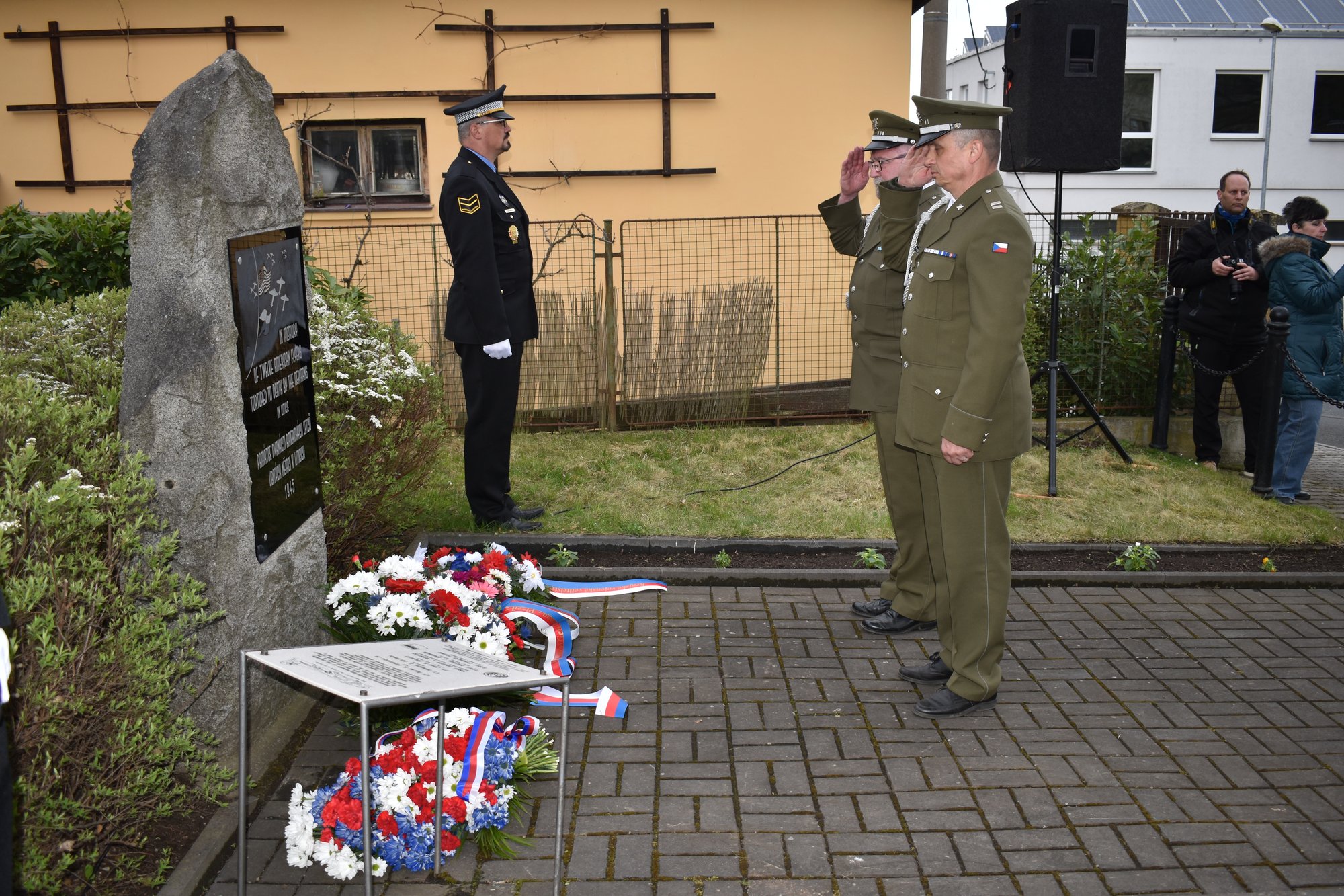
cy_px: 448
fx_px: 1232
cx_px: 672
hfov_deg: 57.2
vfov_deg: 40.0
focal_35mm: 33
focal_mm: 22
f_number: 3.8
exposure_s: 1/160
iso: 100
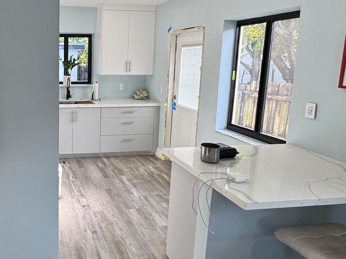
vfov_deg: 47.9
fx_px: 290
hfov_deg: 56.5
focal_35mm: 29
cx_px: 62
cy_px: 100
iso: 50
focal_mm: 2.22
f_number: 2.2
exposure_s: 1/99
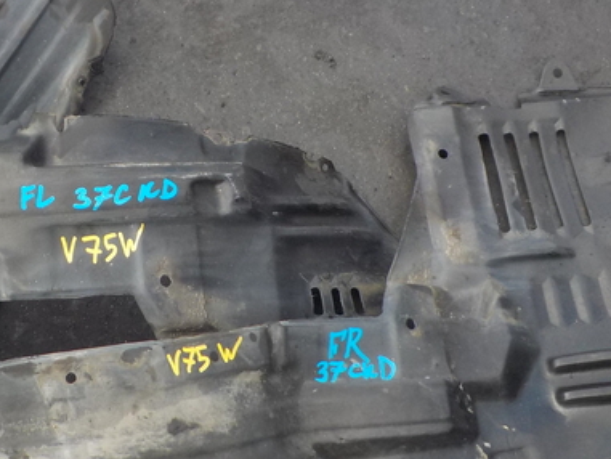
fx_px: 1112
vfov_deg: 23.3
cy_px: 183
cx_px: 128
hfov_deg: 30.0
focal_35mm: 63
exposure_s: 1/250
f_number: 3.3
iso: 125
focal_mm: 4.1
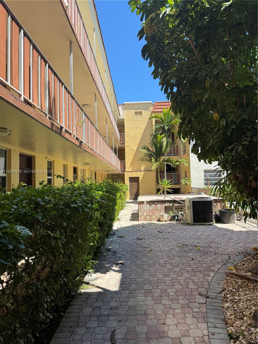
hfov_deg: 56.8
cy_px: 172
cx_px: 129
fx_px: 239
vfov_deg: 71.6
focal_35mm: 24
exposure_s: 1/1869
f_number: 1.78
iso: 80
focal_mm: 6.76
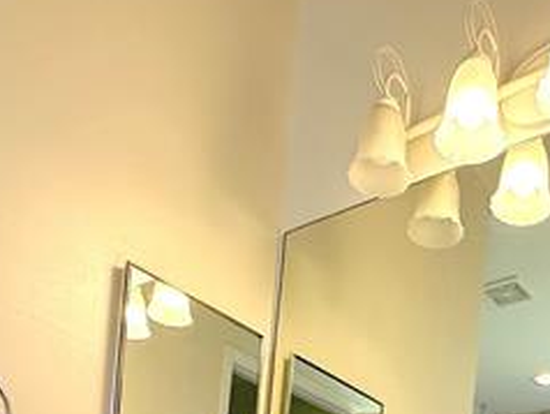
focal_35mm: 47
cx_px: 386
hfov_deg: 39.7
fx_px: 748
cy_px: 661
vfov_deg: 23.2
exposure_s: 1/120
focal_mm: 2.22
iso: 100
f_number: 2.2
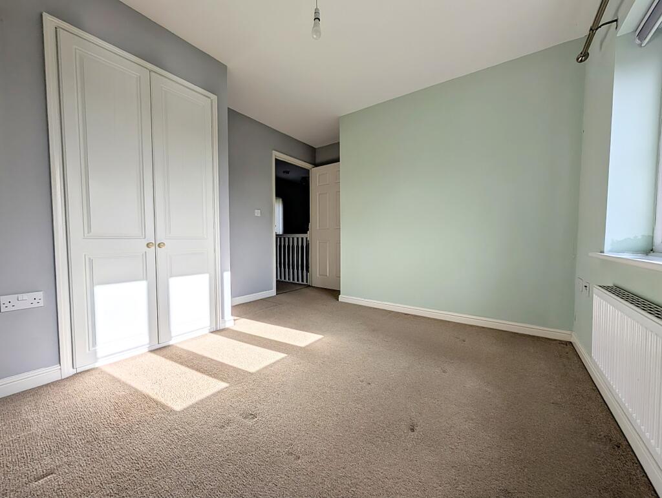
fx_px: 230
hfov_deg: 110.5
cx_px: 331
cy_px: 249
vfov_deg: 94.6
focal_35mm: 12
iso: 54
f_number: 1.7
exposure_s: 1/1887
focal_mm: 2.02
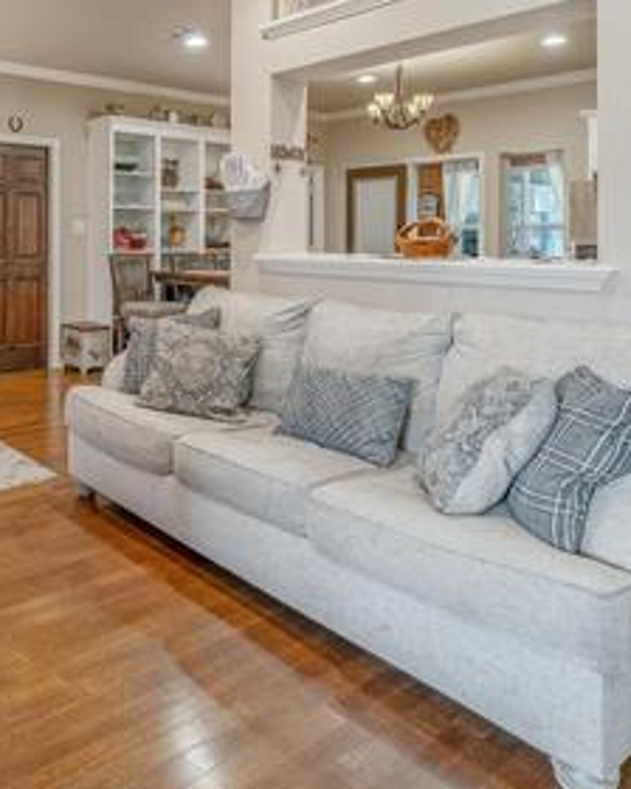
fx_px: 700
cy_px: 237
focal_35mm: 30
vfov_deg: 56.9
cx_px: 124
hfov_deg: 45.9
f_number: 8
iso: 800
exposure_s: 1/8
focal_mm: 14
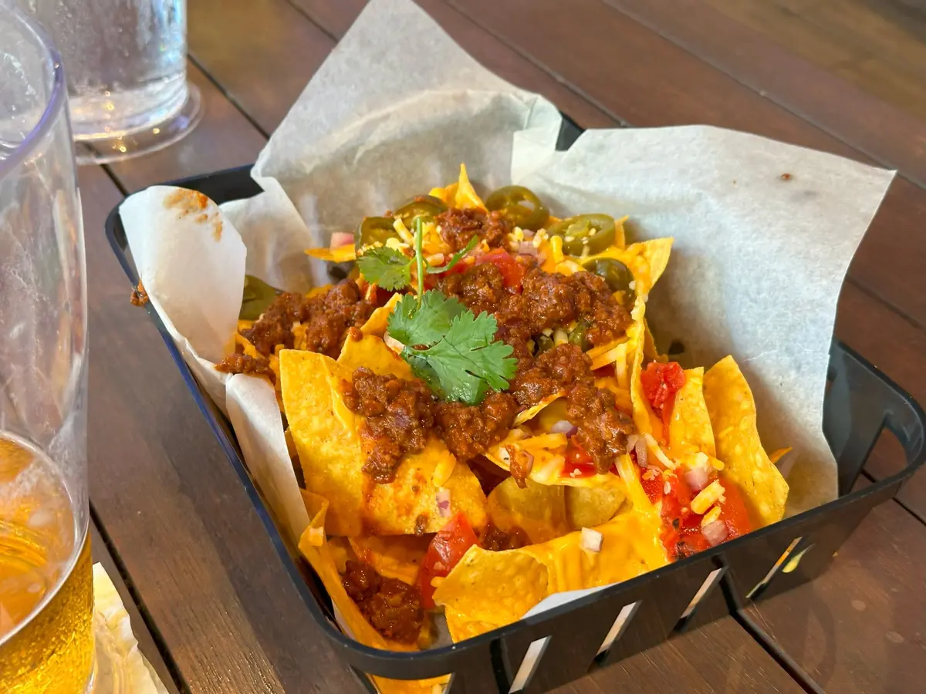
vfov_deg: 30.3
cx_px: 463
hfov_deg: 39.7
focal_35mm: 48
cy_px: 347
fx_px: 1284
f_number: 1.78
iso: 100
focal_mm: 6.86
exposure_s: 1/50
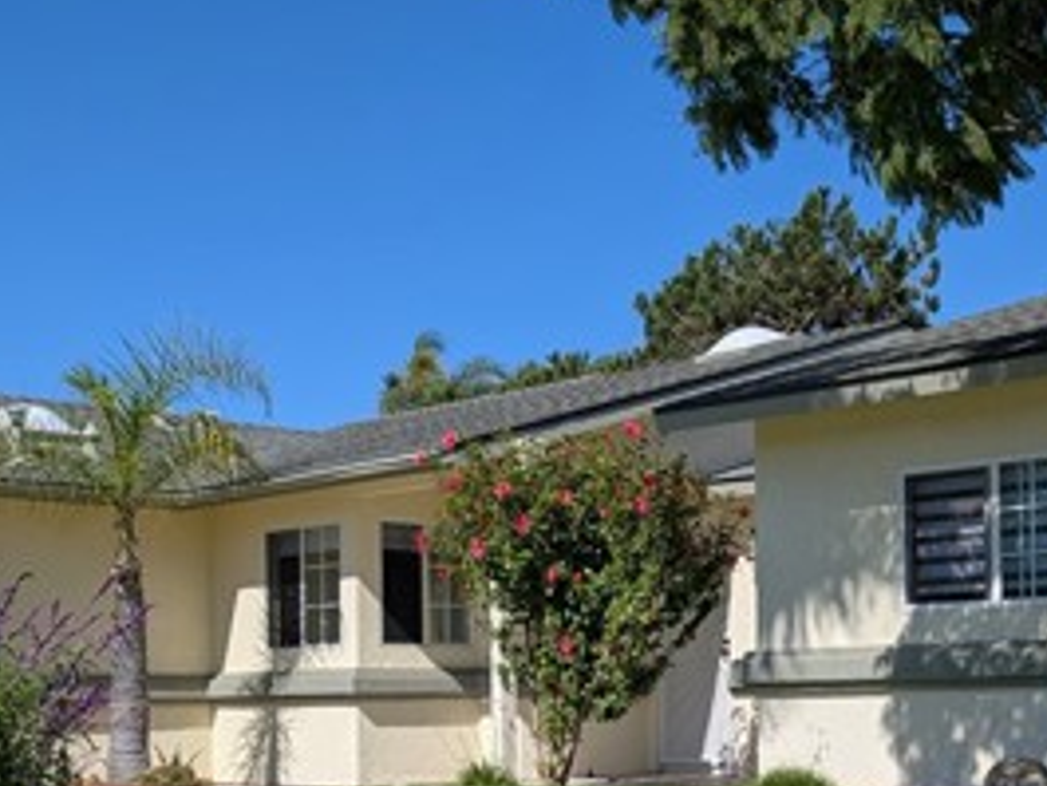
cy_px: 646
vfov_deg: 24.8
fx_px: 1755
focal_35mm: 58
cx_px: 913
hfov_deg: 31.9
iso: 20
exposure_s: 1/1938
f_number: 1.68
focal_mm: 6.9
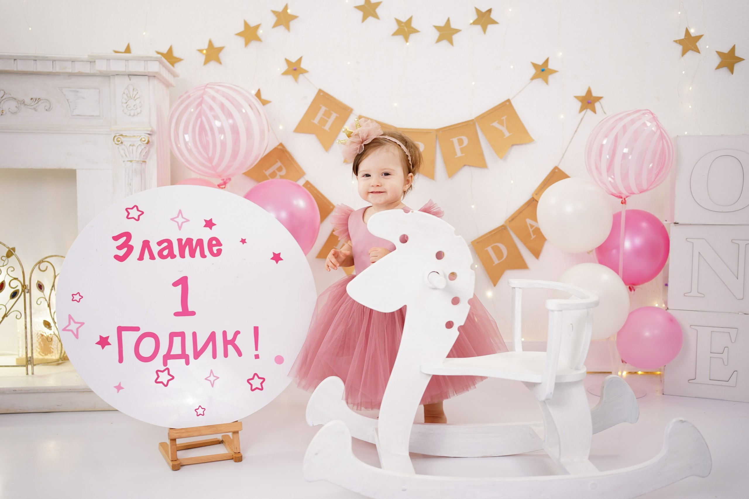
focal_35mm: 35
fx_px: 728
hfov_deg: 54.4
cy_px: 250
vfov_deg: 37.9
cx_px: 374
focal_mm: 35
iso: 200
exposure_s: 1/160
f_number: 2.8
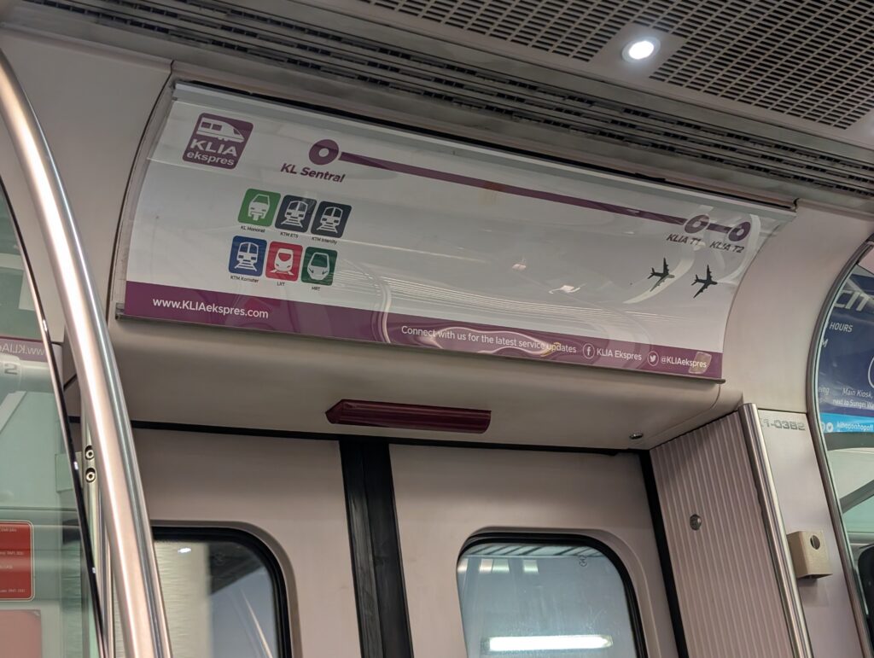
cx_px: 437
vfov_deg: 29.7
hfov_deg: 38.9
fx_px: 1239
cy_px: 329
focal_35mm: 49
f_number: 1.68
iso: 165
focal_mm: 6.9
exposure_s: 1/58.7
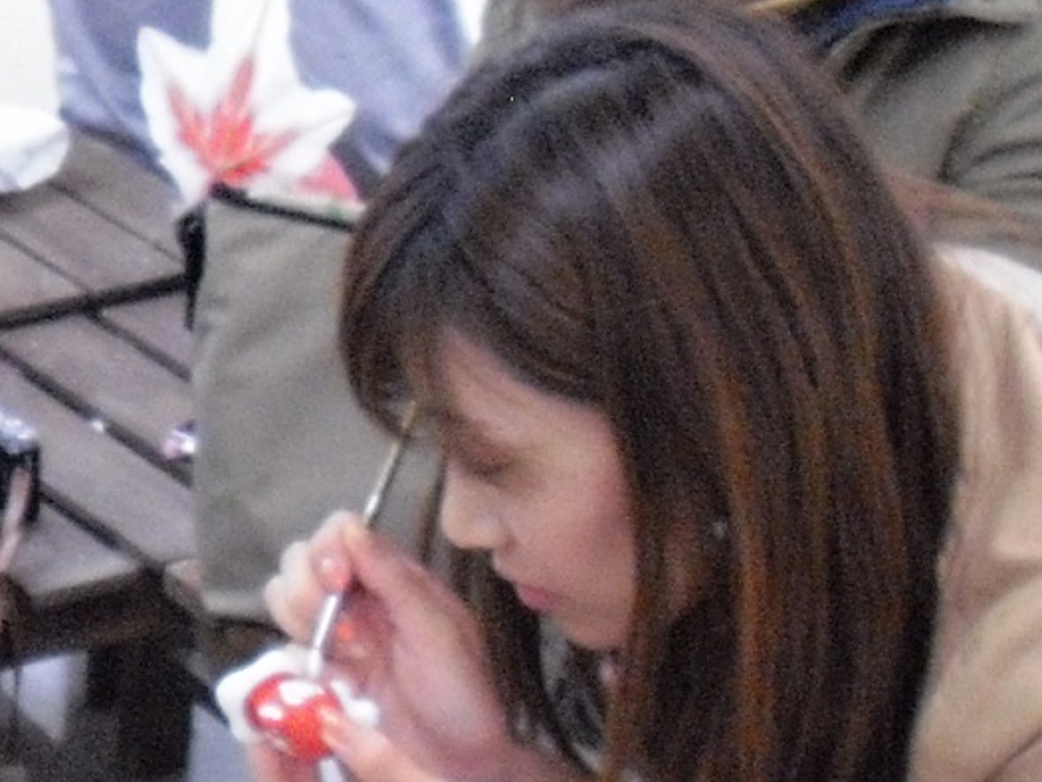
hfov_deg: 14.7
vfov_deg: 11.4
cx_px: -202
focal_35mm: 130
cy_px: 679
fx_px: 3915
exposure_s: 1/40
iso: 800
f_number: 2.8
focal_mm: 6.2
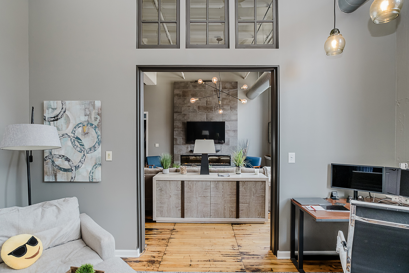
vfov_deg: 67.4
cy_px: 135
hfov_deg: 90.0
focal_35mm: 18
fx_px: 204
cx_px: 203
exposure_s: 1/20
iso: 500
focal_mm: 10
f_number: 4
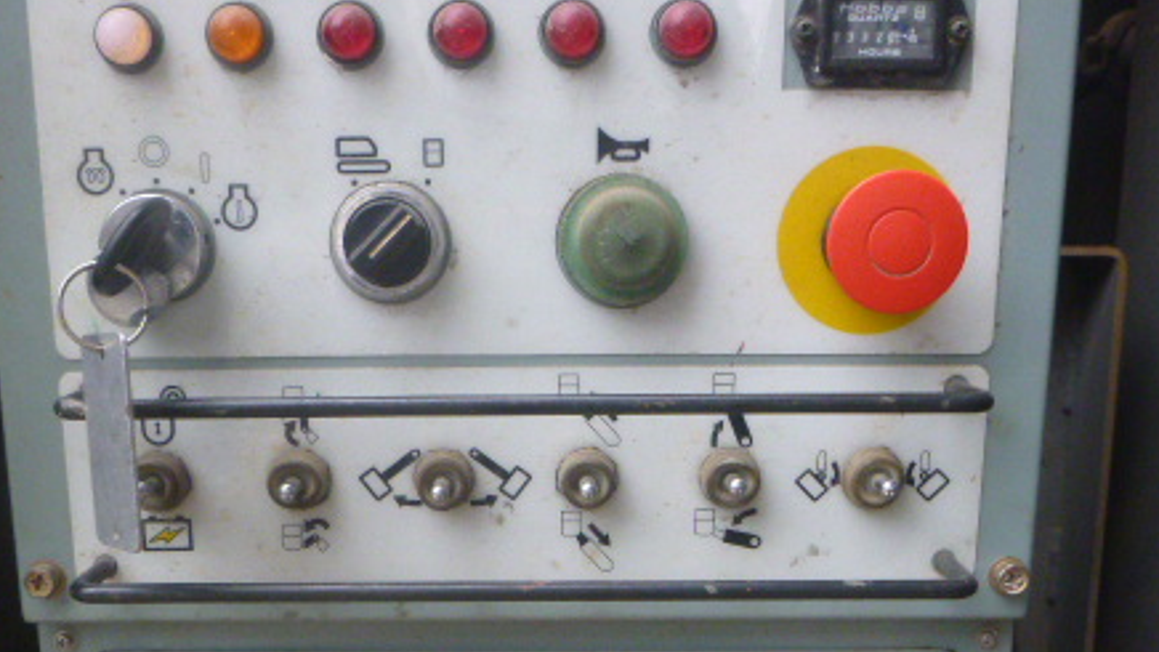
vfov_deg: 29.1
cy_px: 511
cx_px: 513
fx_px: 1229
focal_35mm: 40
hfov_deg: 50.4
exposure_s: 1/60
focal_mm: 4.5
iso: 320
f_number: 3.9
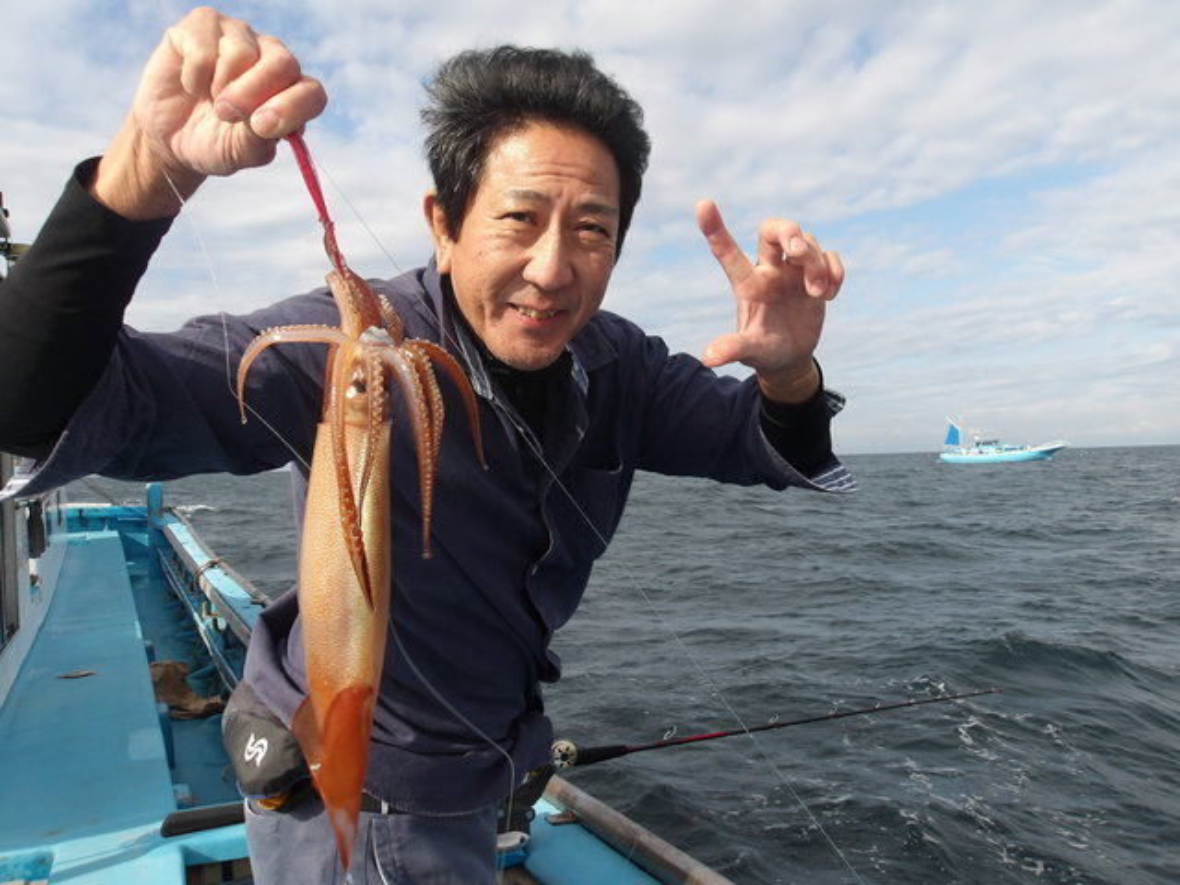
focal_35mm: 27
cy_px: 442
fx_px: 920
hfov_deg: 65.3
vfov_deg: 51.4
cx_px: 590
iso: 100
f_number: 10.4
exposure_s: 1/84
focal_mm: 4.9
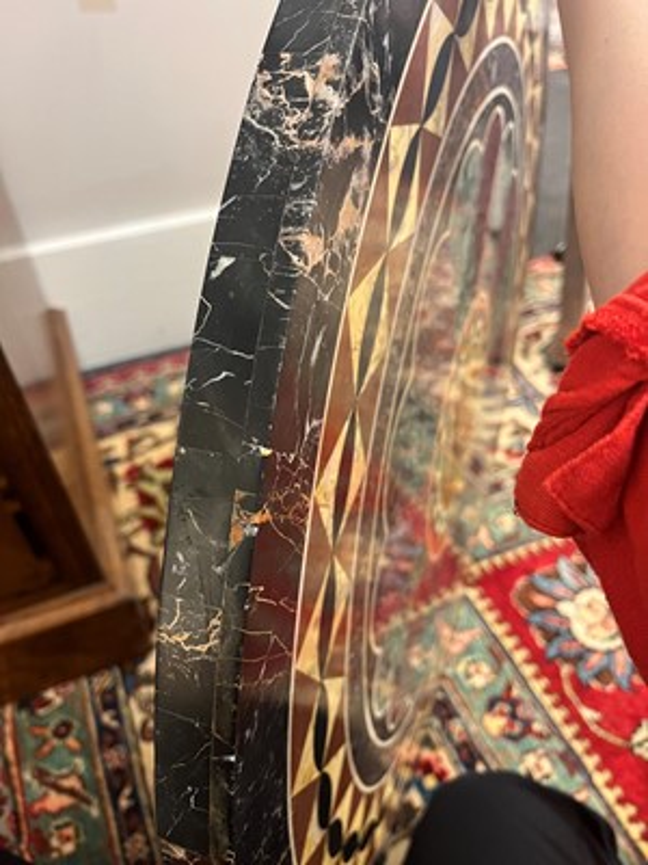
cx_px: 324
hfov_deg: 53.1
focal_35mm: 26
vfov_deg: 67.3
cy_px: 432
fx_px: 649
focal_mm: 5.1
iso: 640
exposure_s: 1/33
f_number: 1.6
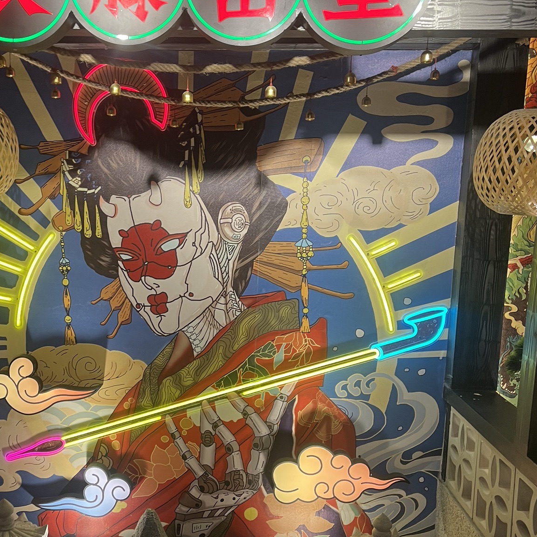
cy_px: 335
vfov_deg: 41.6
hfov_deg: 41.5
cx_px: 193
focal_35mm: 40
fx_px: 702
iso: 64
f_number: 1.6
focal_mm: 5.1
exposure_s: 1/50
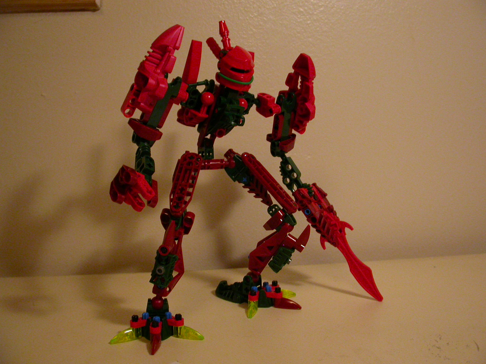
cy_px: 183
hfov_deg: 44.8
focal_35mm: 42
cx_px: 244
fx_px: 590
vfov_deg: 34.3
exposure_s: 1/30
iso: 200
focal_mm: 8.6
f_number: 2.7
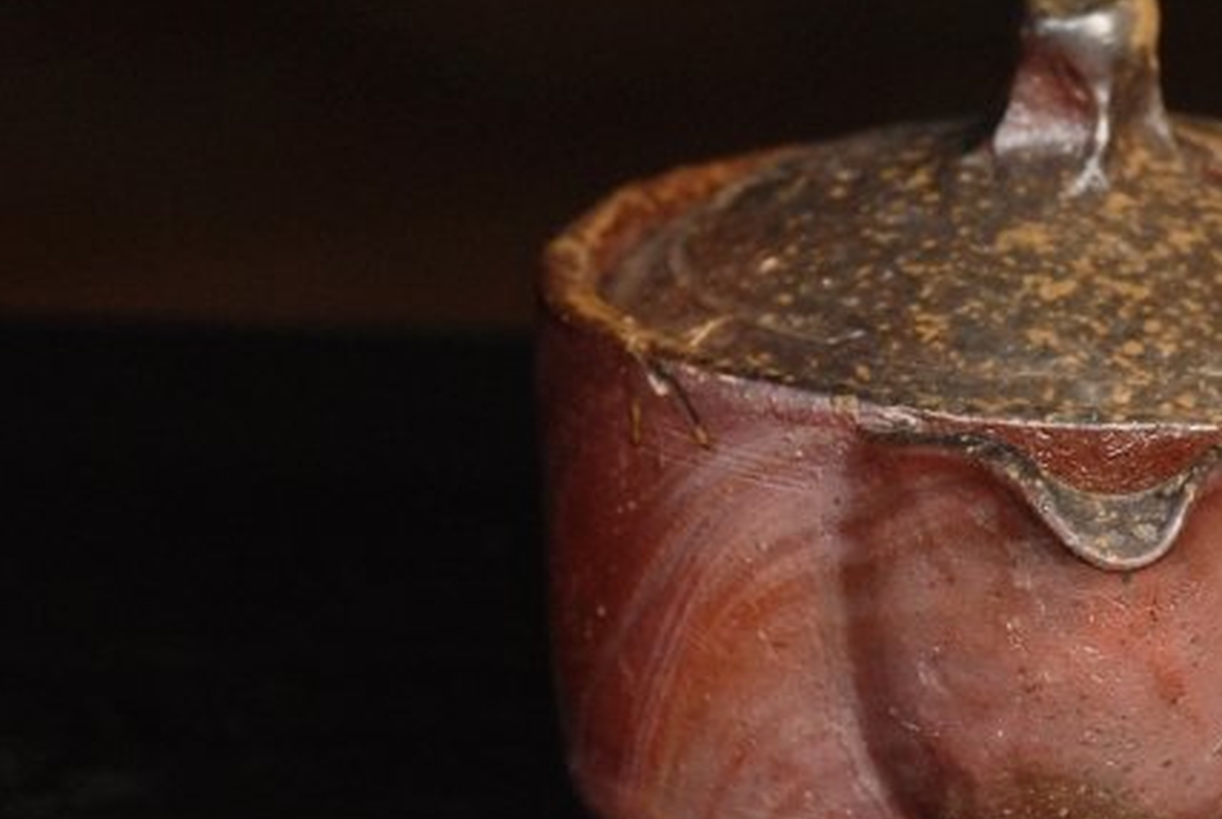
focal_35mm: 314
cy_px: 527
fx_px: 10673
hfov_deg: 6.5
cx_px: 1080
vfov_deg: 4.4
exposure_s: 1/60
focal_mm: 105
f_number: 9
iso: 500
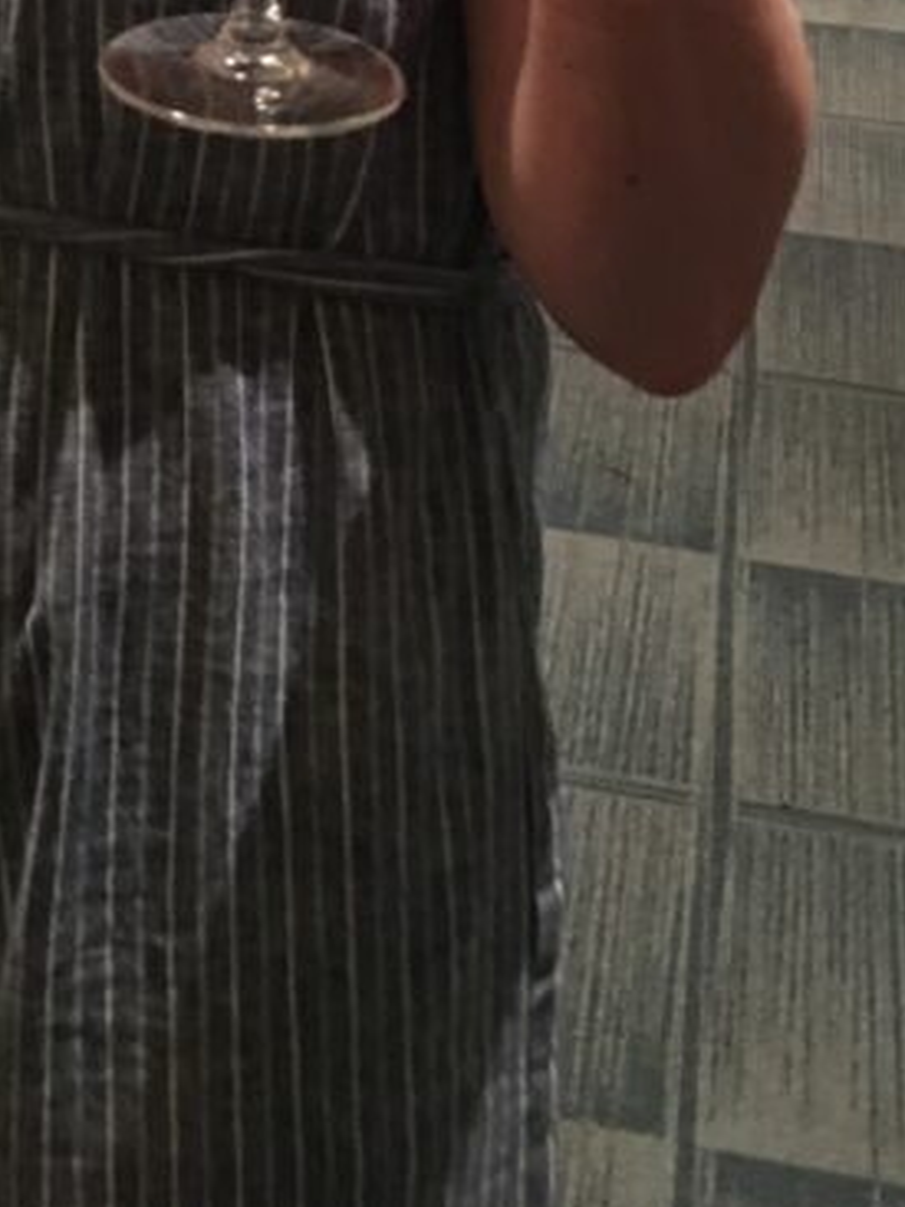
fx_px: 2825
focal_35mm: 81
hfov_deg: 17.8
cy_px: -431
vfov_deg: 21.4
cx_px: 46
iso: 80
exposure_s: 1/10
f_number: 2.2
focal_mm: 4.15
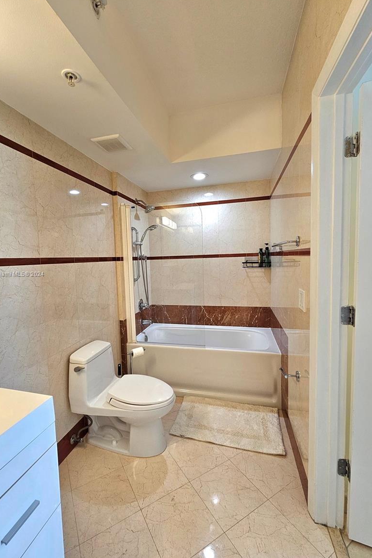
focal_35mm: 14
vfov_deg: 104.2
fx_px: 217
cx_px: 172
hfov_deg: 81.1
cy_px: 274
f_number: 2.2
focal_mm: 2.2
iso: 100
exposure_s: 1/60.2
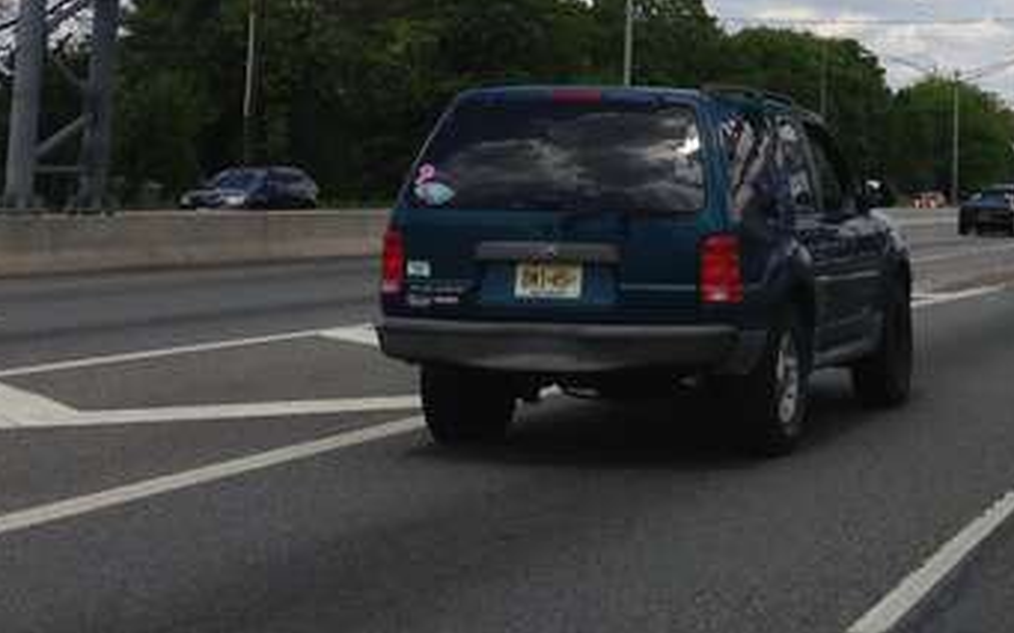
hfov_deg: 24.4
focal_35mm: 82
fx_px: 2266
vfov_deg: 15.5
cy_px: -42
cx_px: 934
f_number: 2.4
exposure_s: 1/2088
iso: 50
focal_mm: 4.13
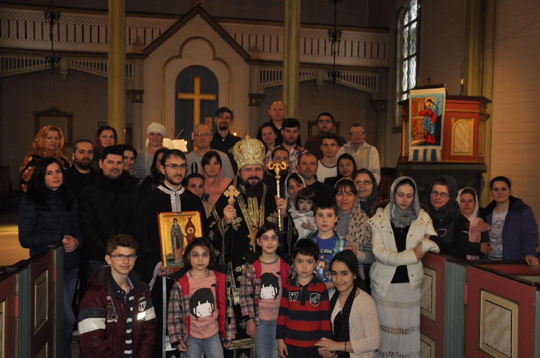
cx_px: 270
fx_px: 539
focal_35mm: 36
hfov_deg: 53.2
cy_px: 179
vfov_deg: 36.8
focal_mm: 24
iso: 1250
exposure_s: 1/60
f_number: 4.5
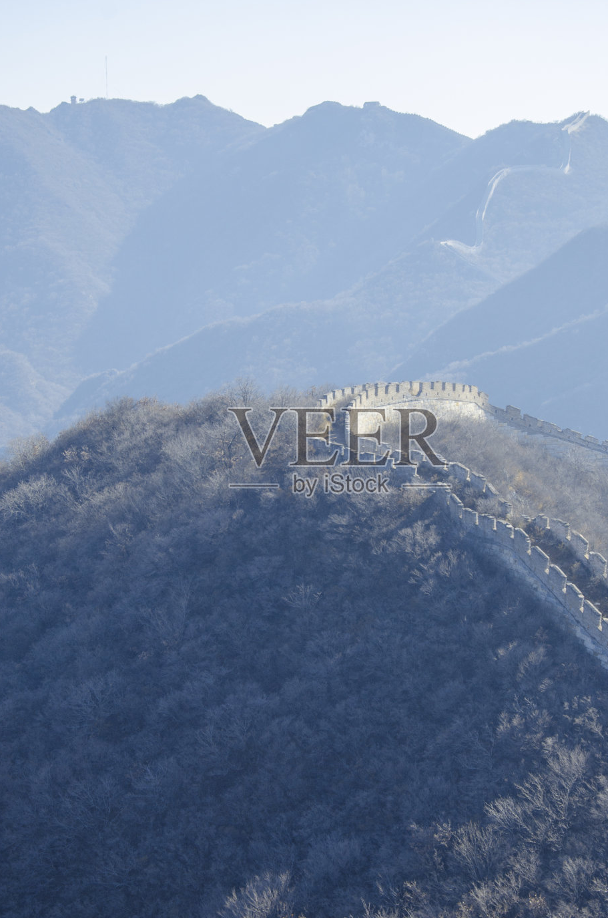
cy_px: 453
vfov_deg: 25.8
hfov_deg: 17.3
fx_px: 1998
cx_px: 340
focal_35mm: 79
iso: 160
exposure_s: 1/250
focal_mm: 45
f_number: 8
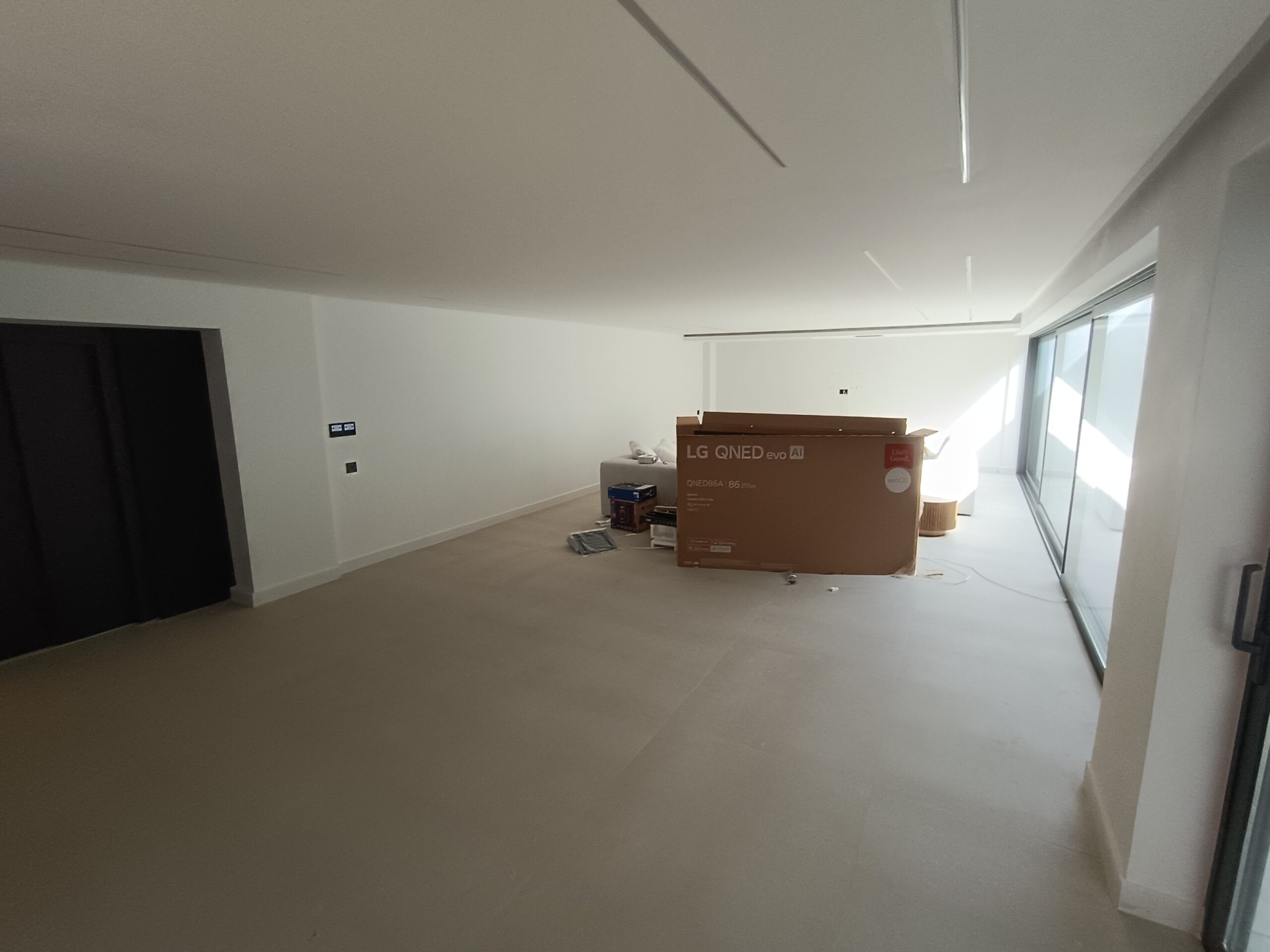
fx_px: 587
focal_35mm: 16
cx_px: 635
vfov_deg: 78.1
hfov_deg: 94.5
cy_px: 476
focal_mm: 1.66
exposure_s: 1/50
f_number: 2.2
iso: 164
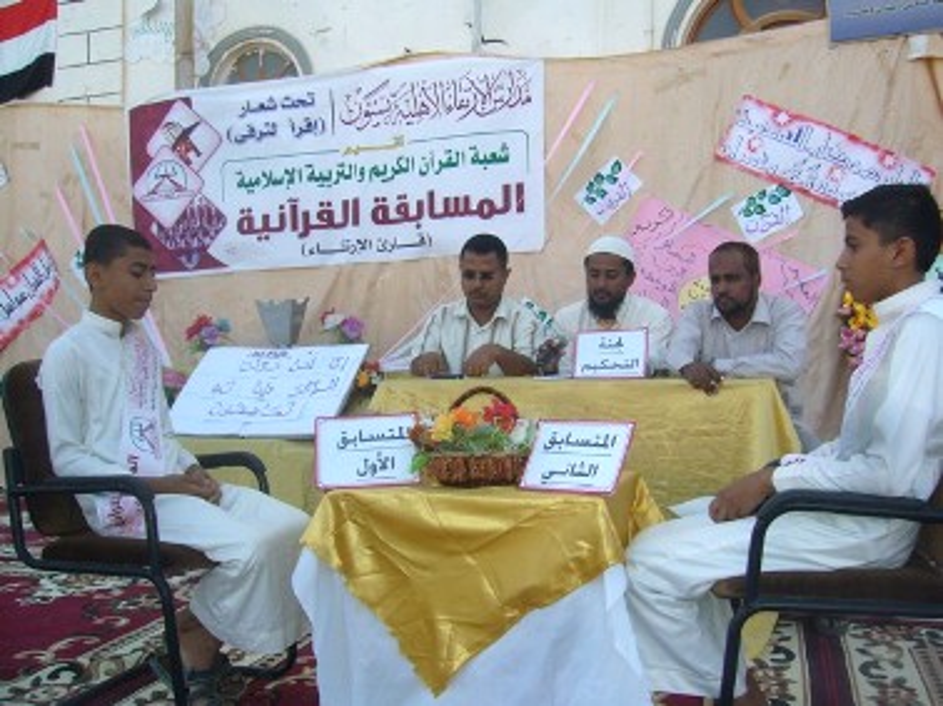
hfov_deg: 52.7
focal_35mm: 35
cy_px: 353
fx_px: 953
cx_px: 472
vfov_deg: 40.7
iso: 100
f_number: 5.6
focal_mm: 5.8
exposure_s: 1/200
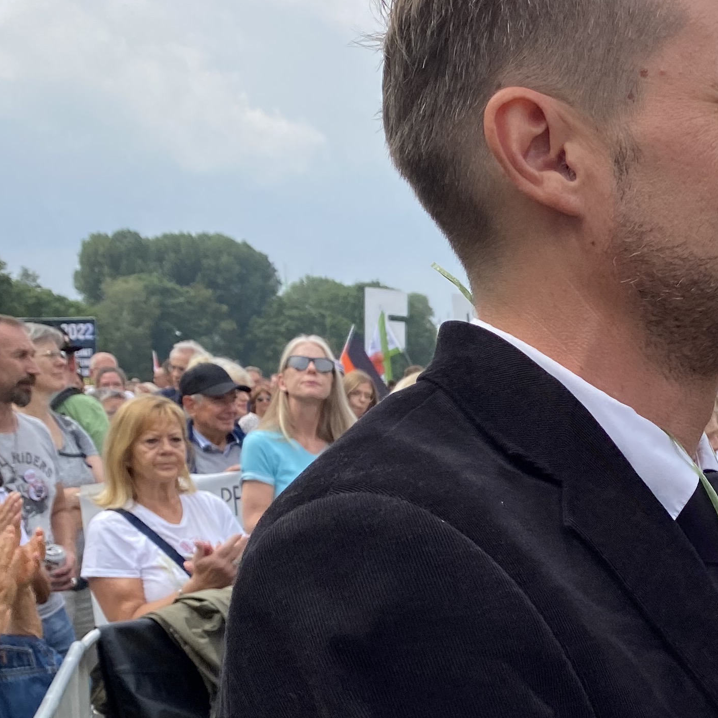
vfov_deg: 25.6
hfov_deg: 24.8
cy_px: 584
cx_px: 727
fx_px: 1549
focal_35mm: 66
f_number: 1.8
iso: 32
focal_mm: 4.25
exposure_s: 1/2755
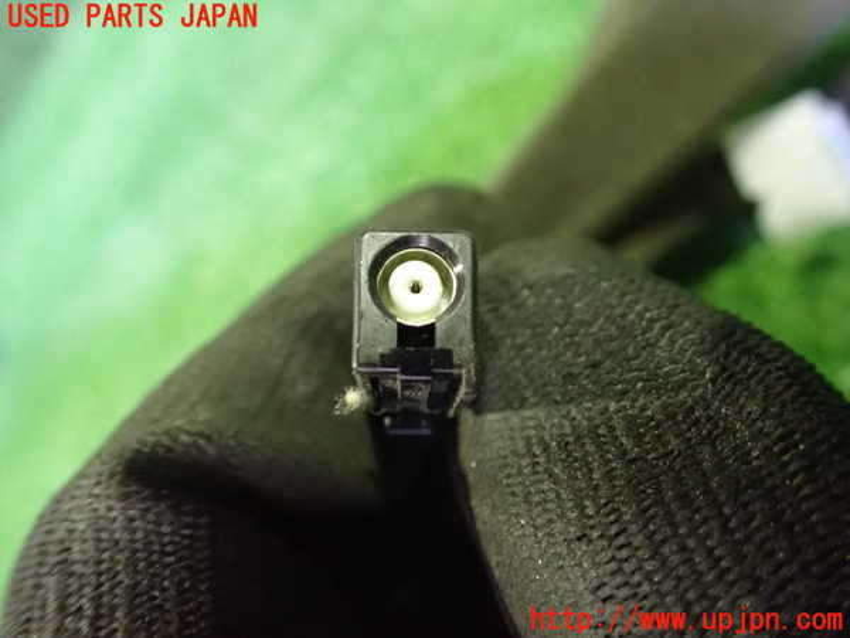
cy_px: 319
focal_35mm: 30
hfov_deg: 60.0
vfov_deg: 46.8
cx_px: 425
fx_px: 737
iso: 1600
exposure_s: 1/30
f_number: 2.3
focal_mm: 5.4
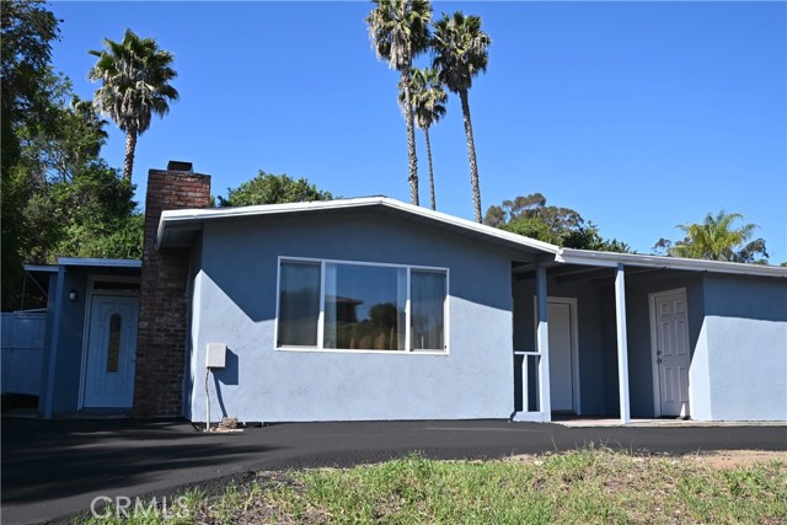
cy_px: 262
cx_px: 394
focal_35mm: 33
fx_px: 722
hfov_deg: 57.2
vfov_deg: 40.0
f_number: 7.1
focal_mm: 22.5
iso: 100
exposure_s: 1/400
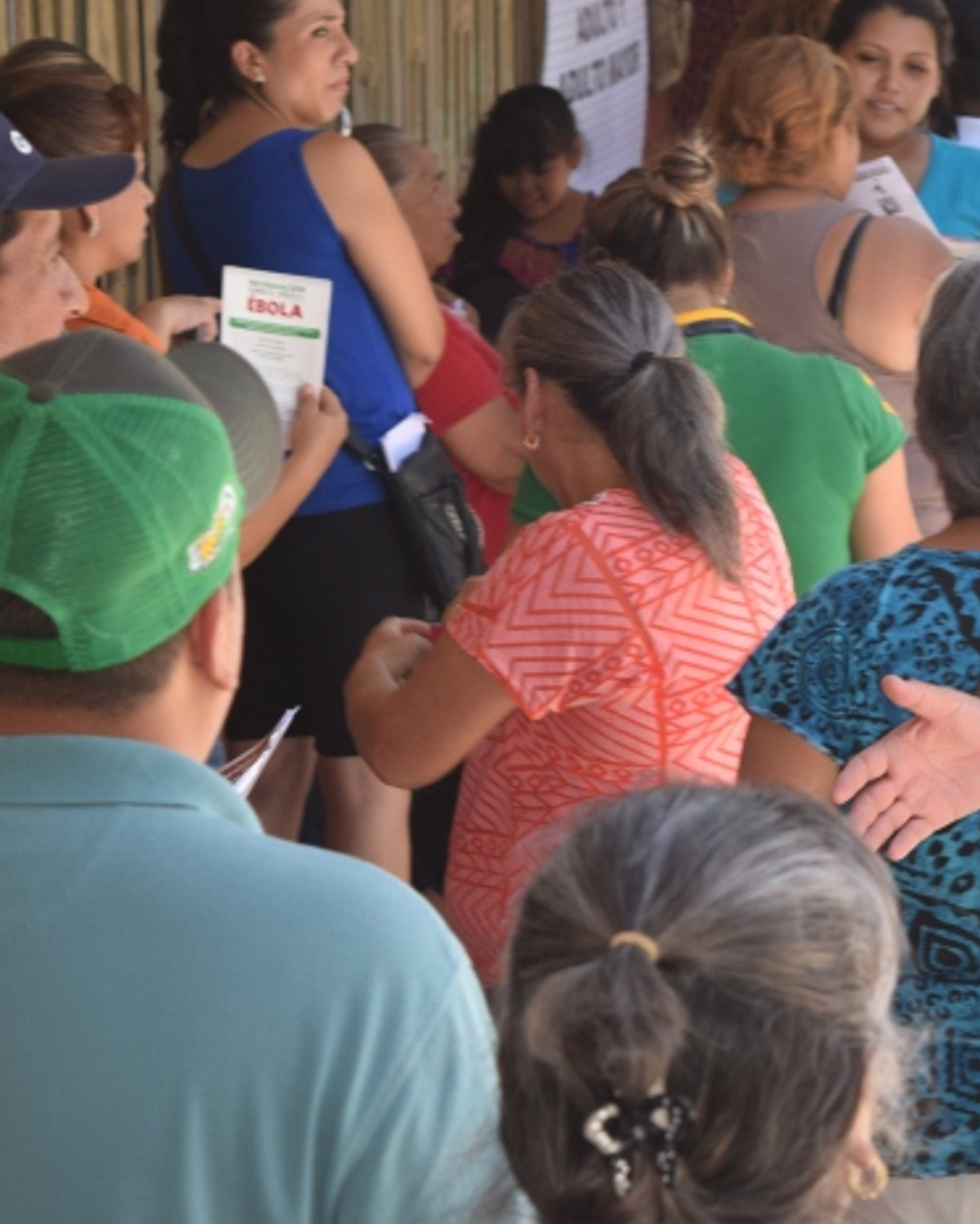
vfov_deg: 11.3
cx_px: 612
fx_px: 6162
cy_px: 429
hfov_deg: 9.1
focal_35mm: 170
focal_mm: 55
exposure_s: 1/125
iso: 100
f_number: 5.6
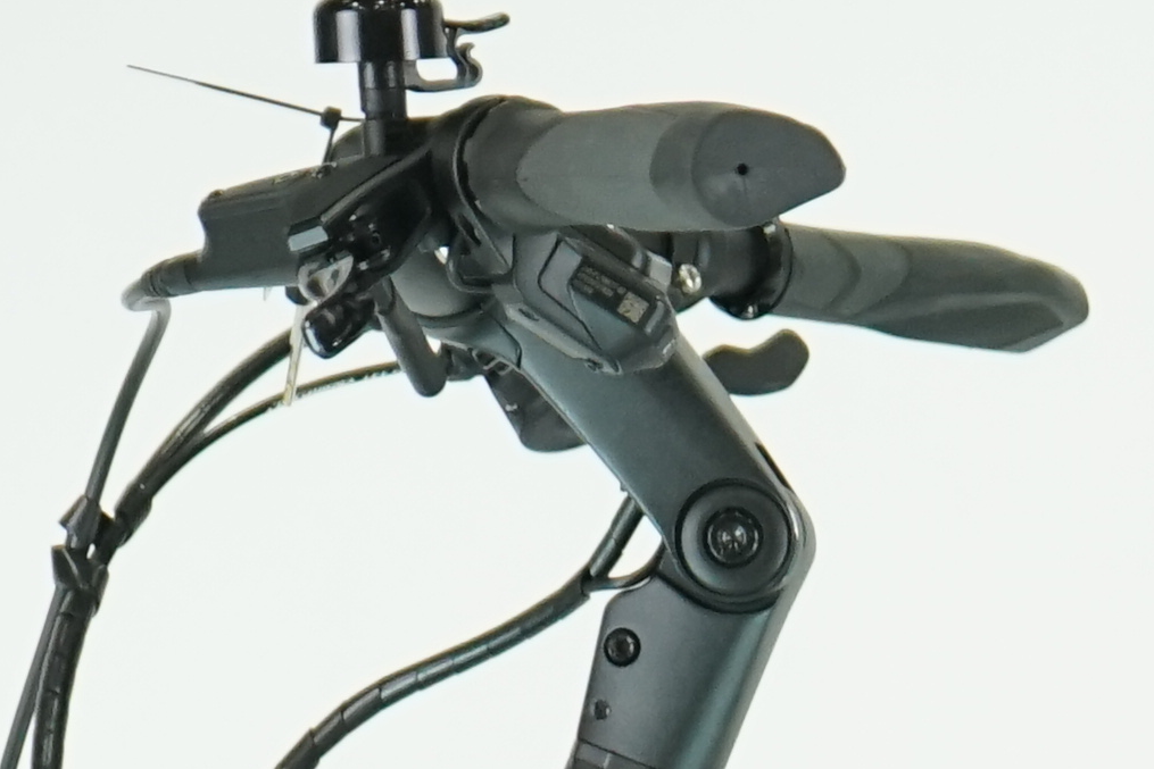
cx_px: 1732
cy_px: 2173
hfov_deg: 6.0
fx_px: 10804
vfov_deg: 4.0
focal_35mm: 337
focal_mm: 57
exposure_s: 1/200
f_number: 5.6
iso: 1600
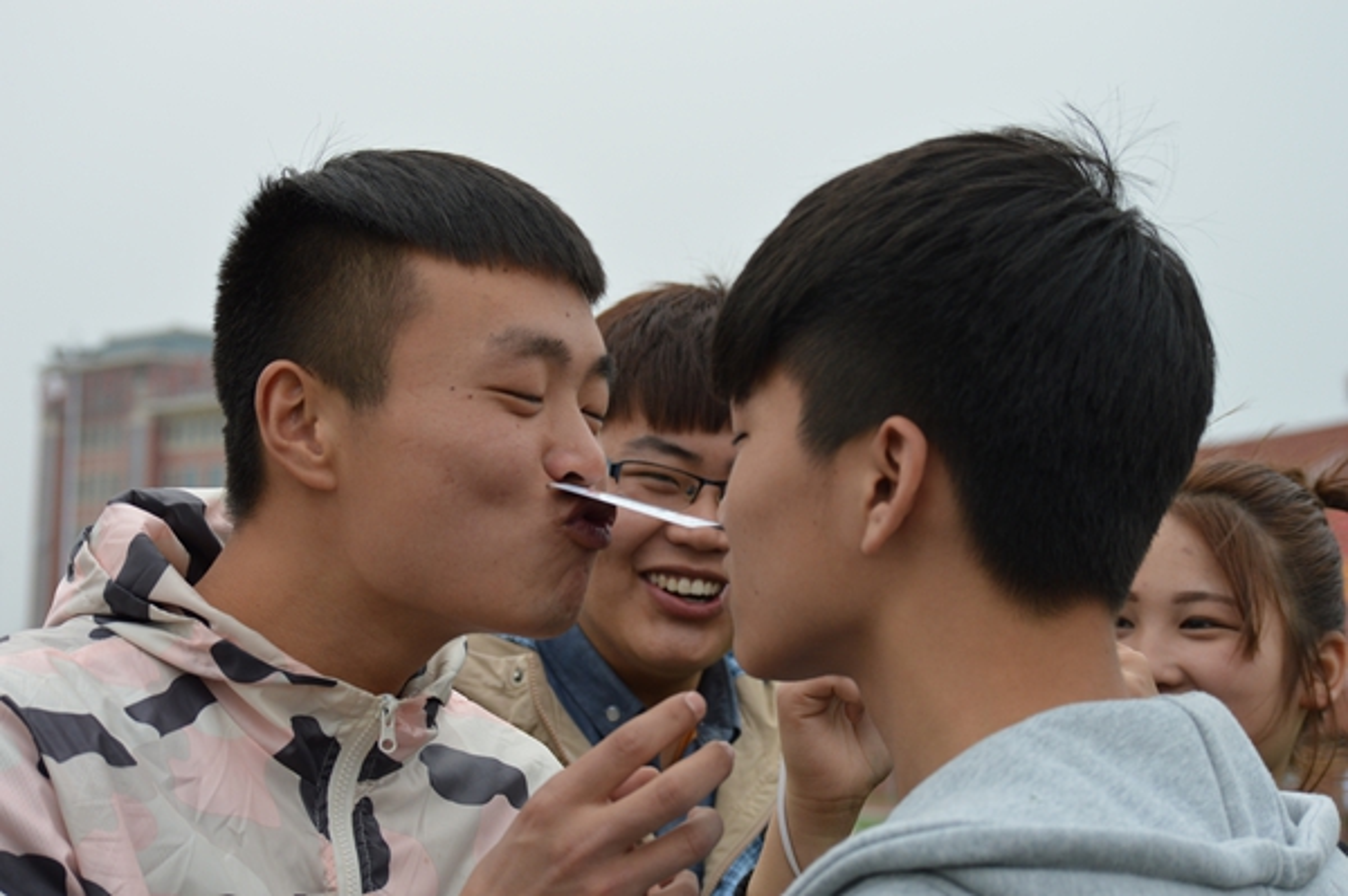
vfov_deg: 16.5
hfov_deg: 24.6
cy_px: 448
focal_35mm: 82
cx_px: 674
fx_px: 3087
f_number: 5
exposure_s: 1/1250
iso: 400
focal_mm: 55
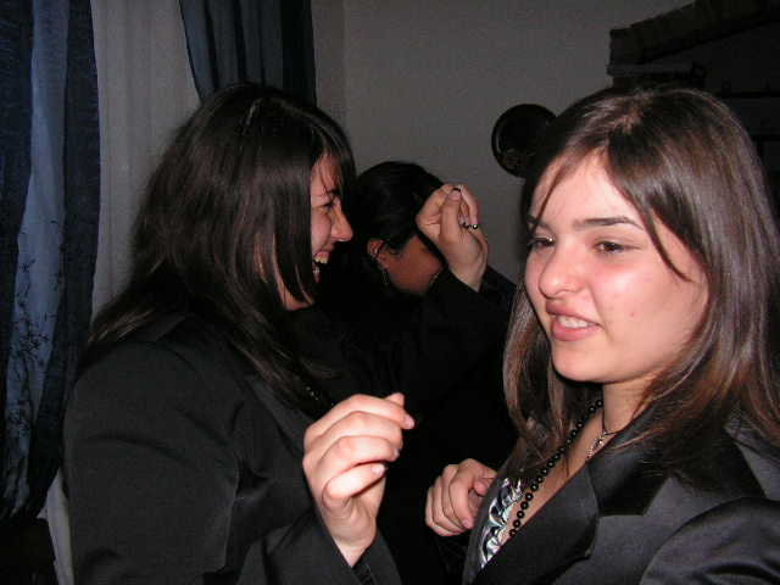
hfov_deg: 51.4
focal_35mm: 36
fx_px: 811
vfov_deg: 39.7
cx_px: 390
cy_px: 292
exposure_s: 1/40
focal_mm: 6
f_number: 3.2
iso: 200
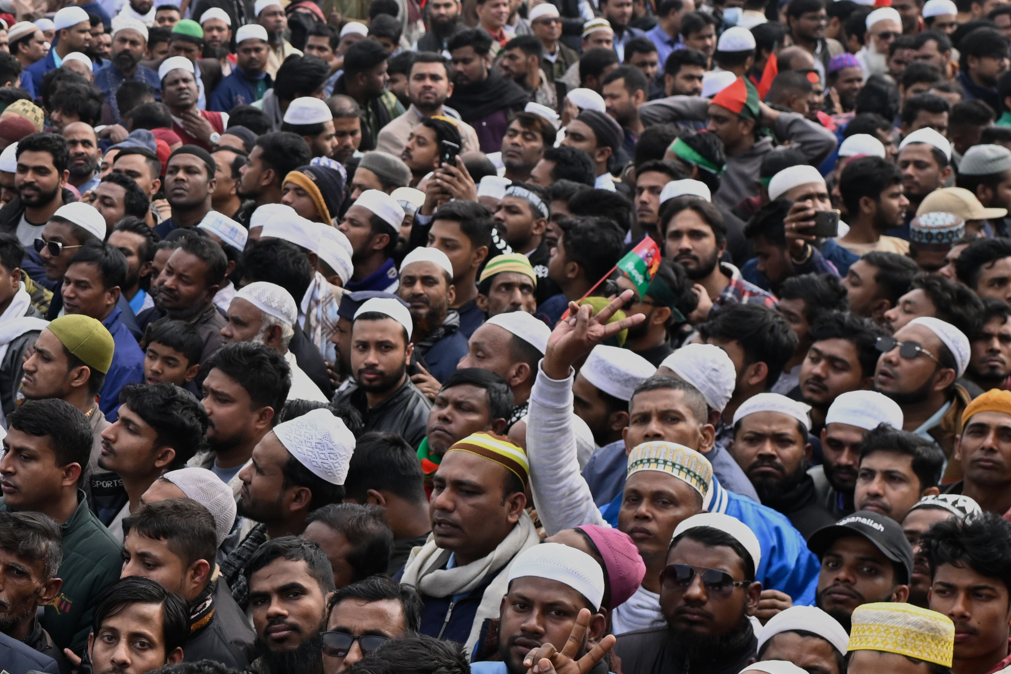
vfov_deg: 14.9
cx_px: -84
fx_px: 2583
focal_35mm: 92
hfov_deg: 21.1
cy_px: 352
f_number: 5.6
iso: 800
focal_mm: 35
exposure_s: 1/1250
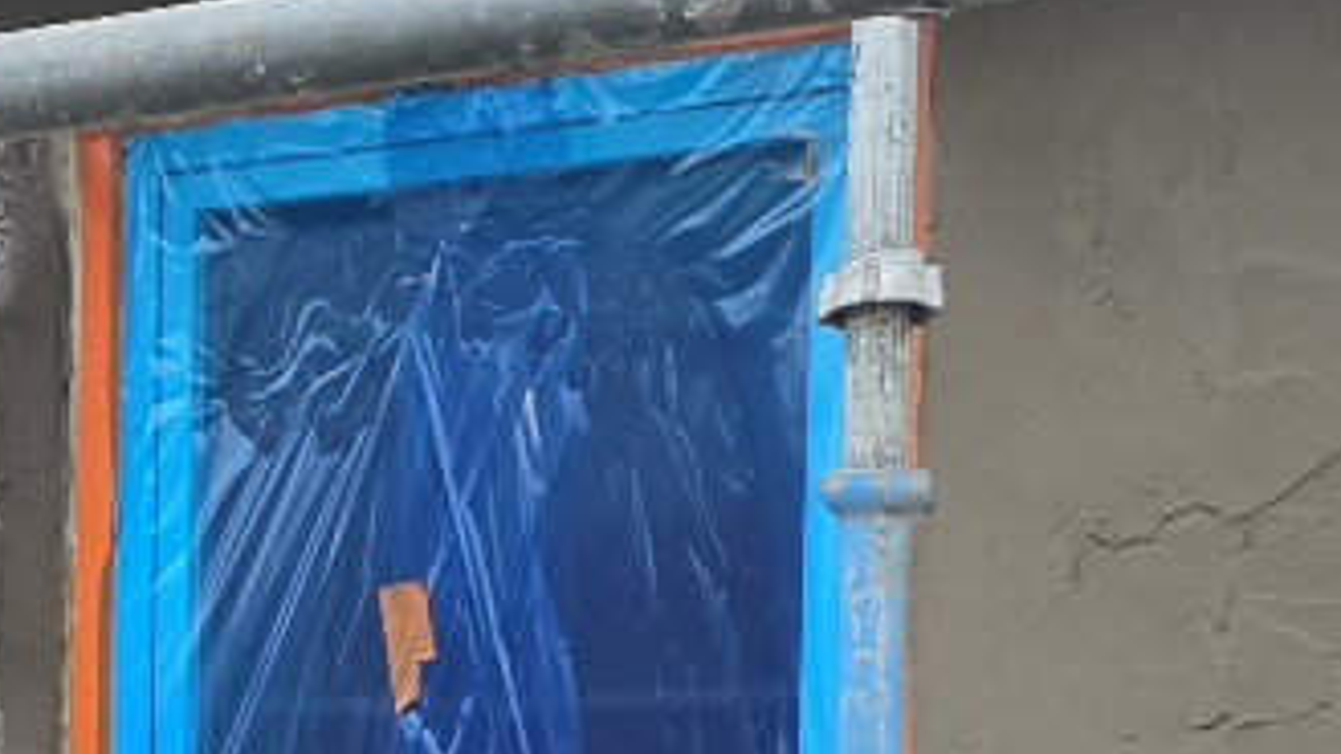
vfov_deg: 9.7
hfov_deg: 17.0
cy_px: 1088
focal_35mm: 122
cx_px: -126
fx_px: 4338
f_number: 1.7
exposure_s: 1/182
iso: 125
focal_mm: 6.3
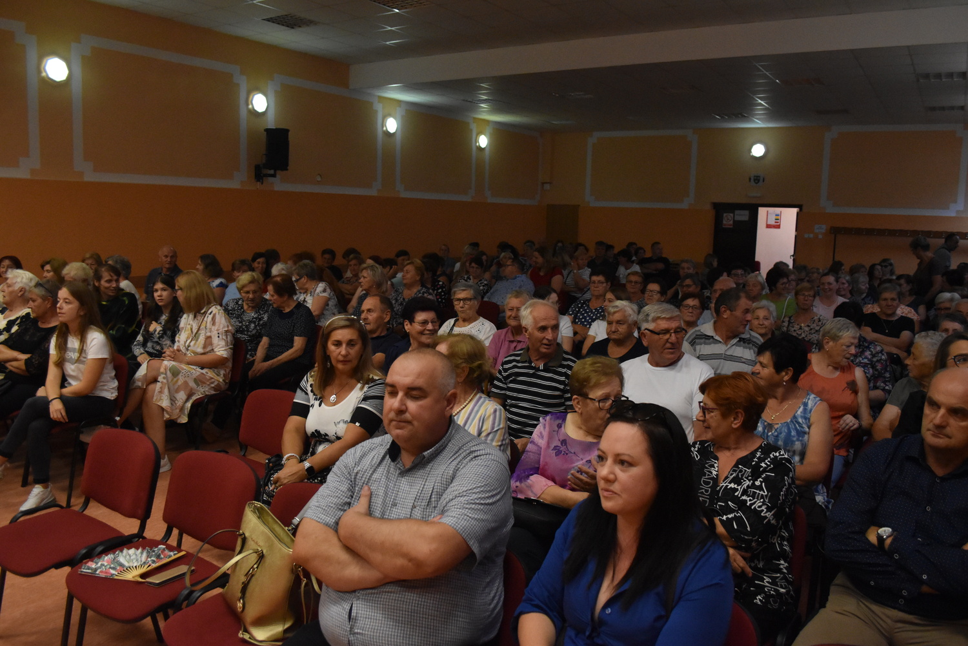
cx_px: 484
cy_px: 323
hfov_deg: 67.4
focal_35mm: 27
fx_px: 726
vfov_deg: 47.9
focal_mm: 18
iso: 3200
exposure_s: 1/250
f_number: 3.5
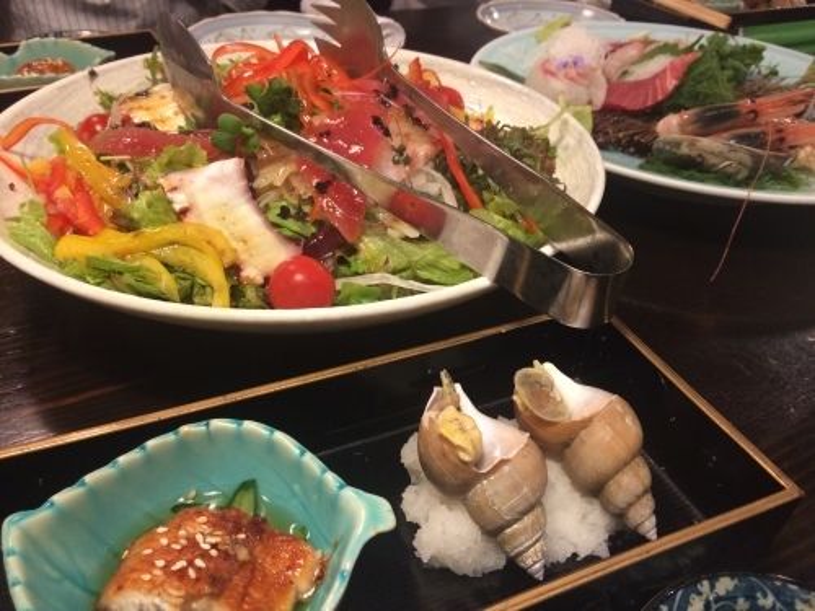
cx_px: 408
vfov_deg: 48.2
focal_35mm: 29
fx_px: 683
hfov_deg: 61.7
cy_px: 306
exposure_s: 1/30
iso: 250
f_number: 2.2
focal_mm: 4.15
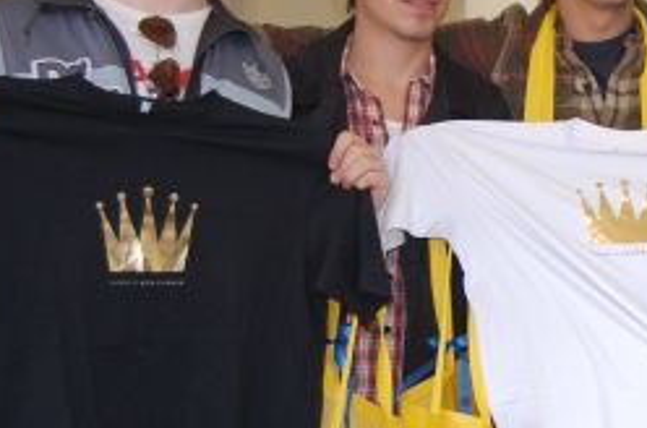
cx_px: 504
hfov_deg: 25.1
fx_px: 1434
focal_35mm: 80
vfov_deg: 17.0
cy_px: 217
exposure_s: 1/60
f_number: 3.8
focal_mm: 22
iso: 400
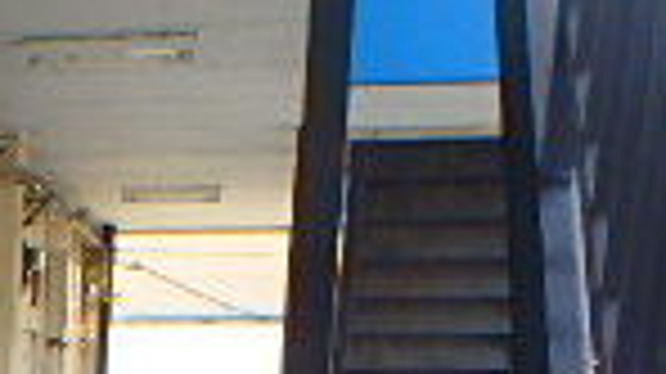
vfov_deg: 10.7
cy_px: 852
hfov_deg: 18.7
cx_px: -374
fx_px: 1747
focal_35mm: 99
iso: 125
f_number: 3.5
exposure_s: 1/100
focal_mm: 3.7
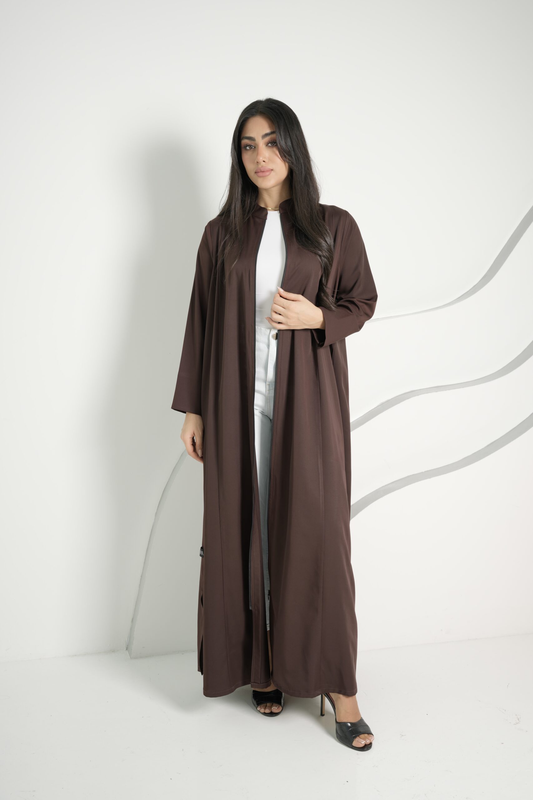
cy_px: 400
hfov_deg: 37.9
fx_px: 777
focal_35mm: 35
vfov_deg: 54.4
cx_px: 266
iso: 100
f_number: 8
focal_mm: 35
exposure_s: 1/125
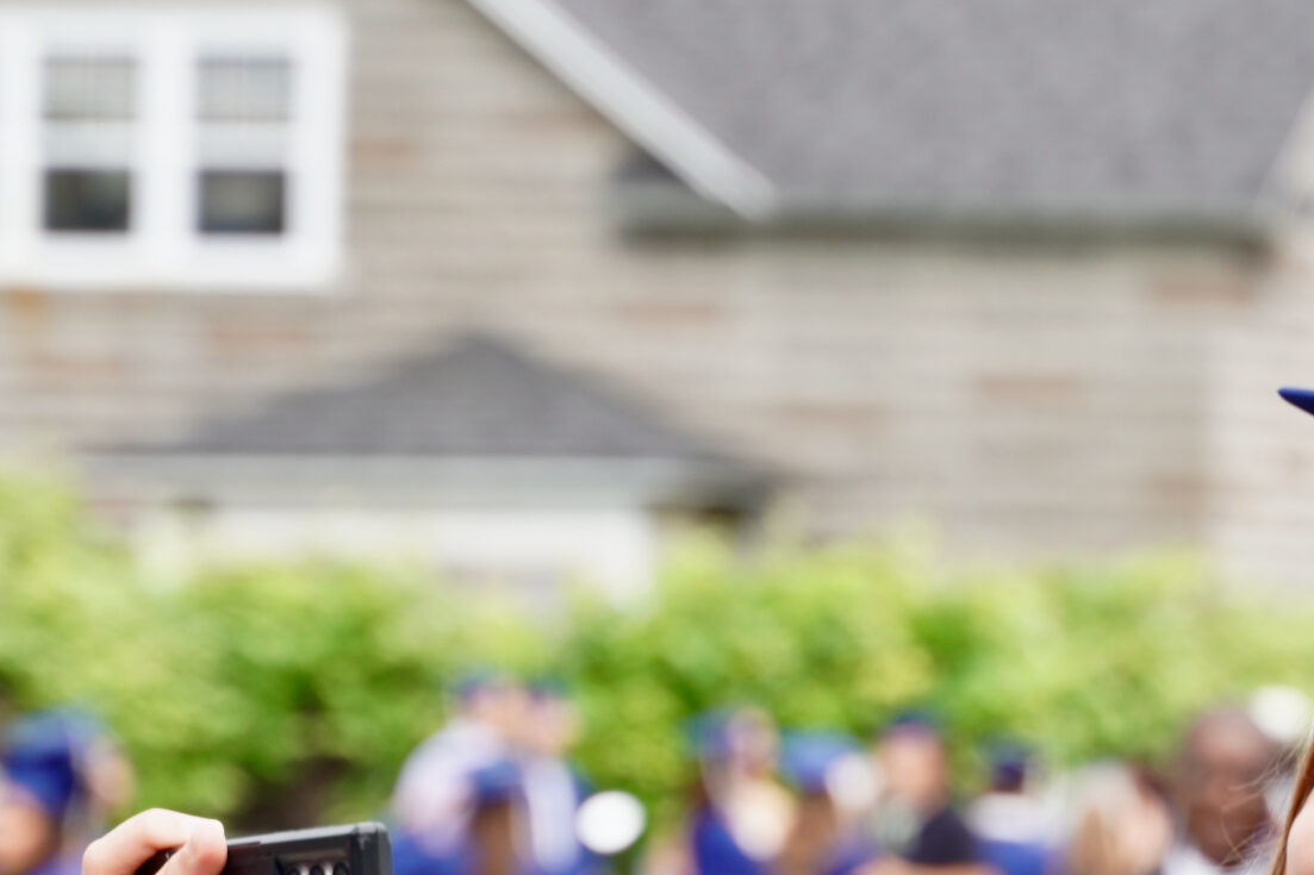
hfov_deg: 7.8
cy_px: 966
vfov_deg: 5.2
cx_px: 1325
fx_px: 9530
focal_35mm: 261
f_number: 4
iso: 100
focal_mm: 75
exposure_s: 1/50
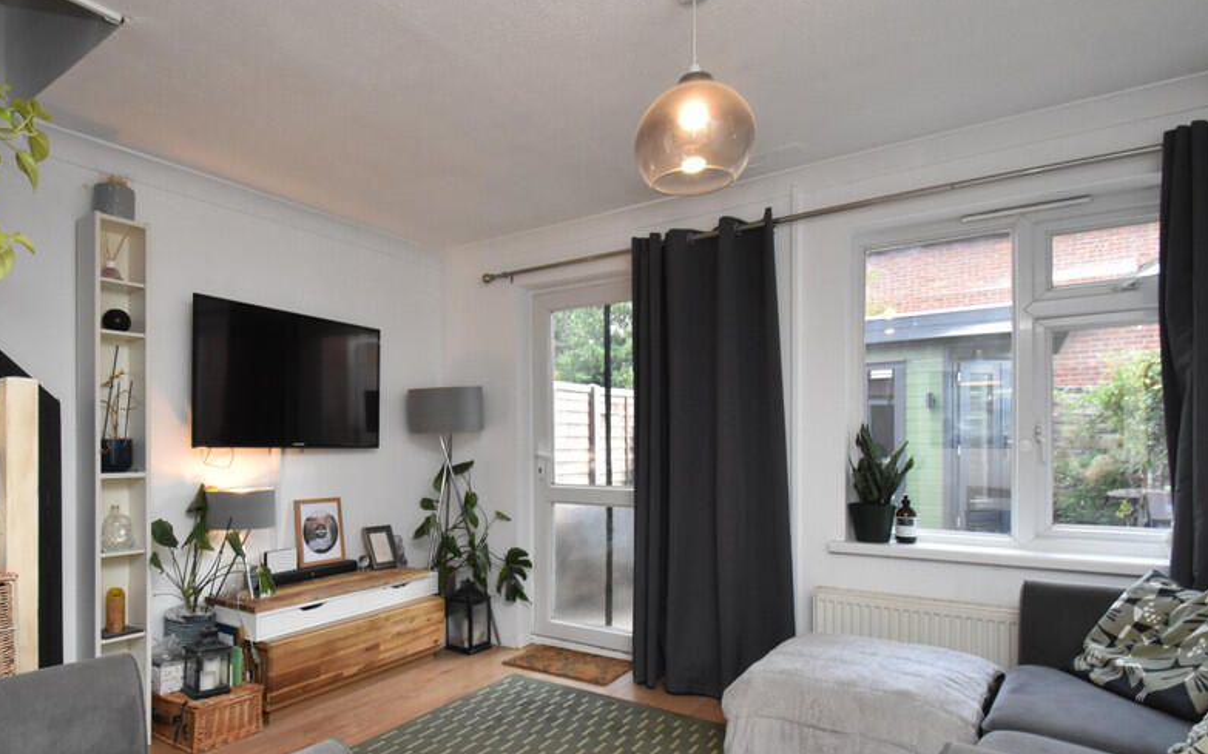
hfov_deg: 84.3
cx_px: 501
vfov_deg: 59.5
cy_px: 420
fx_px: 658
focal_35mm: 20
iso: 1600
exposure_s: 1/60
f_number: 10
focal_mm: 10
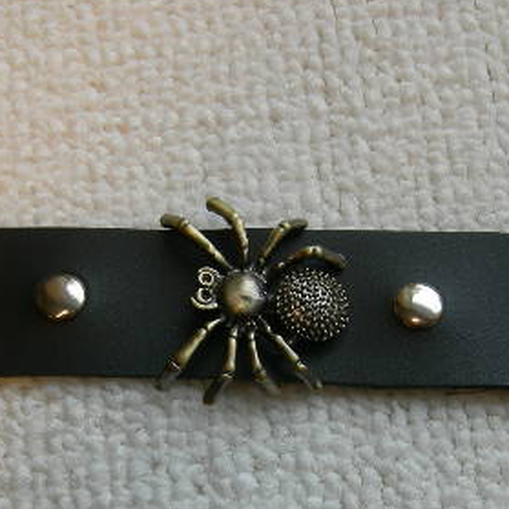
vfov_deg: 23.6
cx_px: 252
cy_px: 341
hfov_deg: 23.7
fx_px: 1214
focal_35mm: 73
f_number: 3
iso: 64
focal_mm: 7.5
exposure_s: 1/58.1
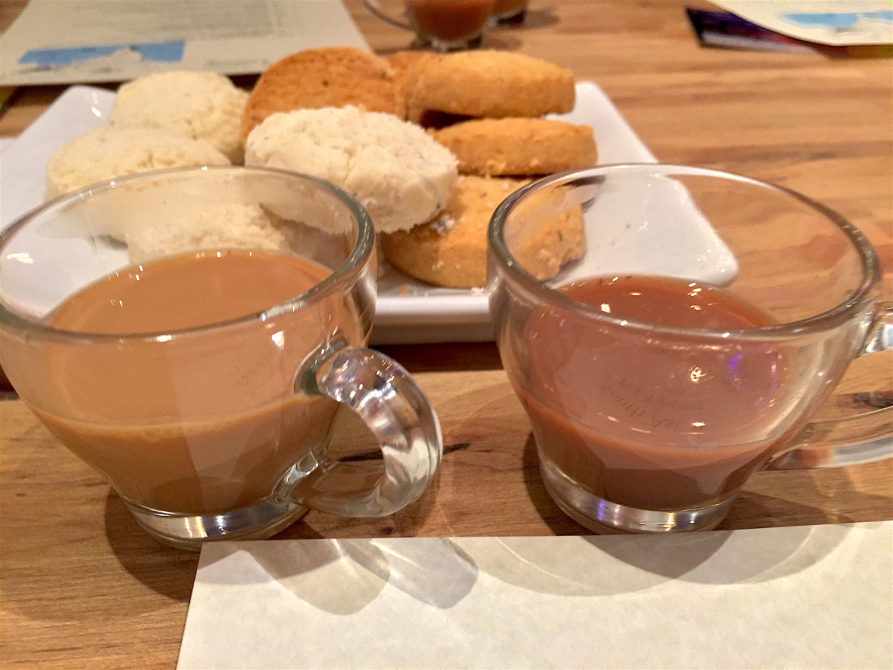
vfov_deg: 48.2
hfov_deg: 61.7
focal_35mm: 29
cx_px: 446
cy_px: 335
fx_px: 748
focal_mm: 4.15
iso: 250
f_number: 2.2
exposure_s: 1/24
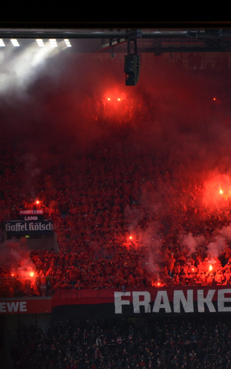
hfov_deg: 5.4
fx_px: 2445
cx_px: 192
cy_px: 184
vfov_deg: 8.6
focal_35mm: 243
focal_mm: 105
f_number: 5.6
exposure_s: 1/320
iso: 400
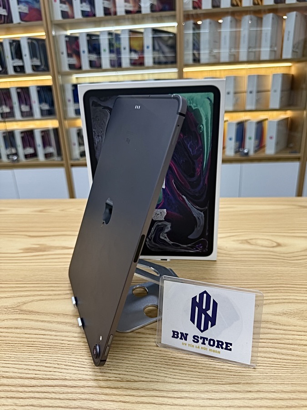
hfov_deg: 56.8
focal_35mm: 24
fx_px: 284
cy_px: 205
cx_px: 154
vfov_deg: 71.6
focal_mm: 6.76
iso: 80
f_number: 1.78
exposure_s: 1/120
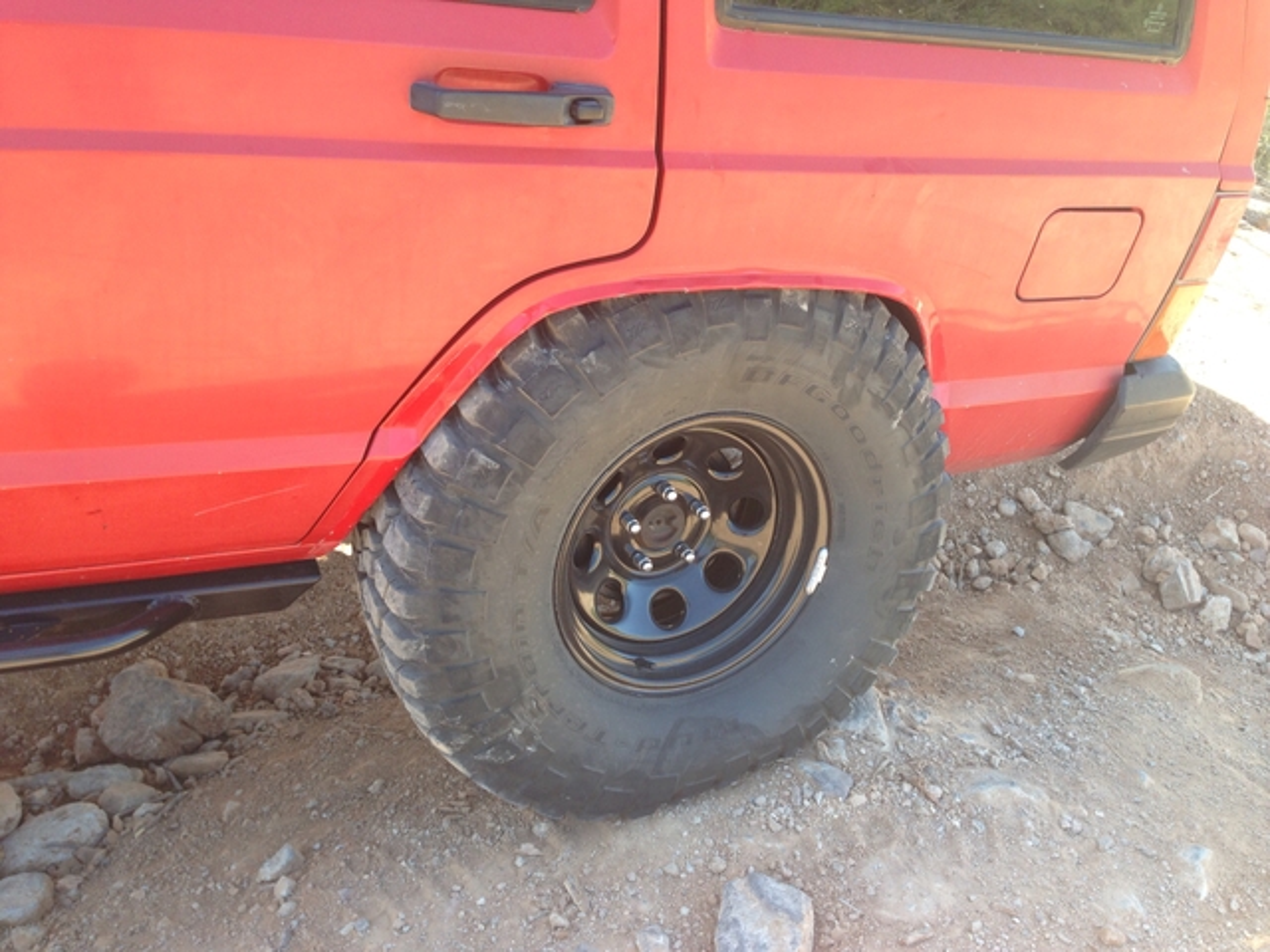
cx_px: 635
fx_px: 1211
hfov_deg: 55.4
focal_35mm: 33
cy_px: 476
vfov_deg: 42.9
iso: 50
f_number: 2.4
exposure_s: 1/127
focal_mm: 4.13
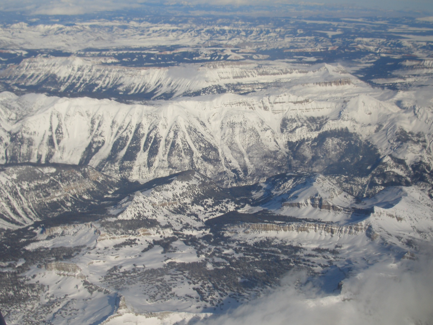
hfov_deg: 38.9
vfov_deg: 29.7
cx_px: 216
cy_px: 162
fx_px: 613
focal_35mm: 49
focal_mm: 8.2
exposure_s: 1/500
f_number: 5
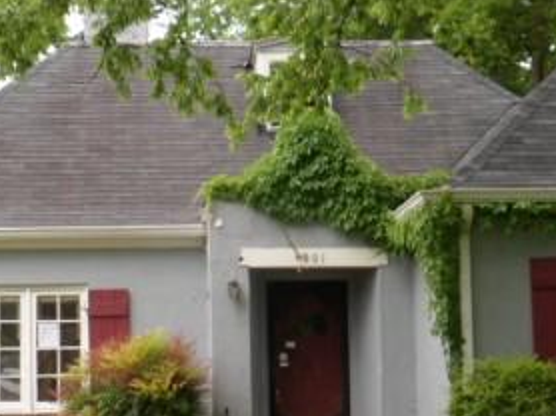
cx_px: 276
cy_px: 304
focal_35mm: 83
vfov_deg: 17.7
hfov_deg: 23.6
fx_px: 1332
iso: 80
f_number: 3.8
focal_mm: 6.6
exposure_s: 1/125
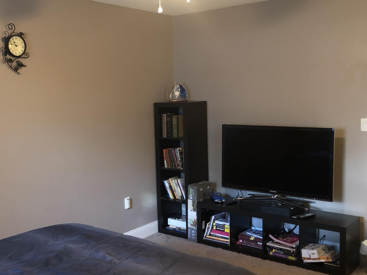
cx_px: 158
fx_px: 435
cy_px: 133
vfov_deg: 35.1
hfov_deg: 45.7
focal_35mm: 41
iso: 125
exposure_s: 1/4
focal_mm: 3.99
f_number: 1.8
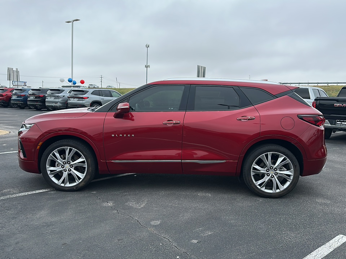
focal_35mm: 25
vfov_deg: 54.9
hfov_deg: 69.4
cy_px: 130
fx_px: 250
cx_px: 173
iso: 80
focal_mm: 6.86
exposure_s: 1/1645
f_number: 1.78
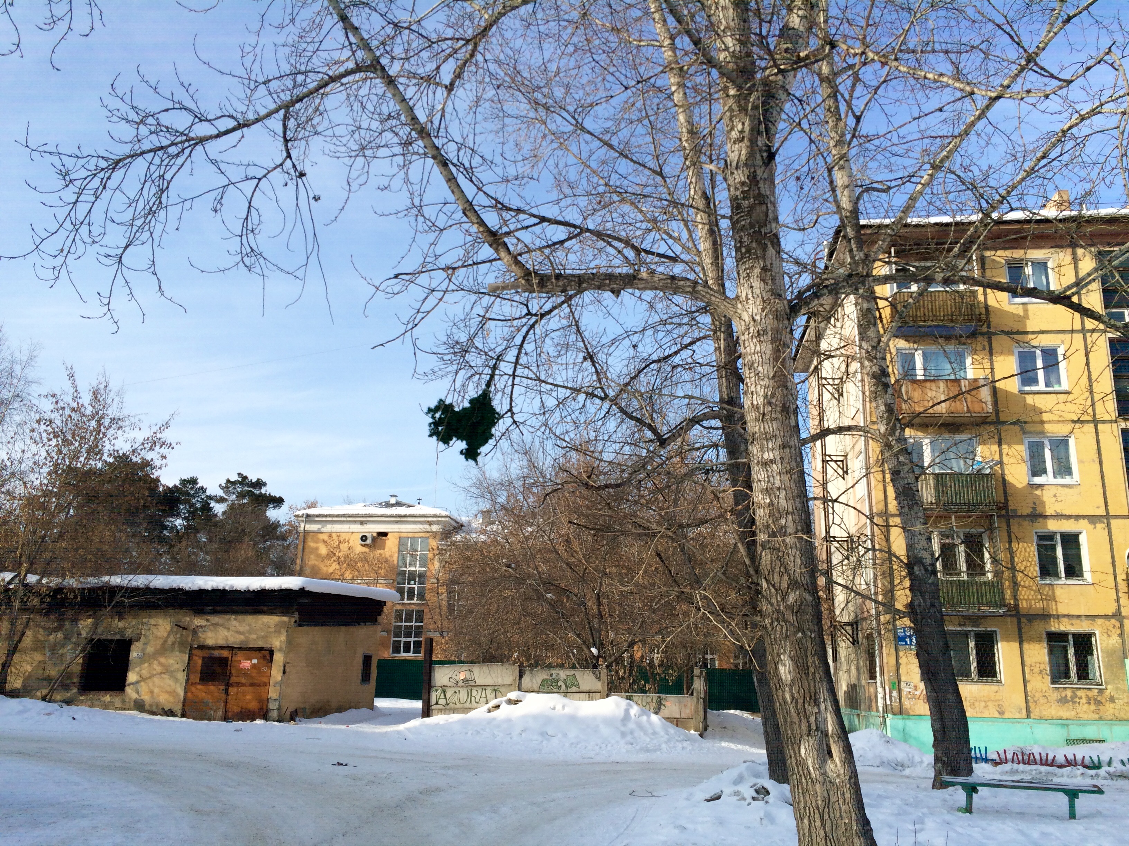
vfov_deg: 48.2
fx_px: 946
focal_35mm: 29
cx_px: 564
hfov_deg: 61.7
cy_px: 423
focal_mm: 4.15
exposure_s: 1/1368
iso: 32
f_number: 2.2
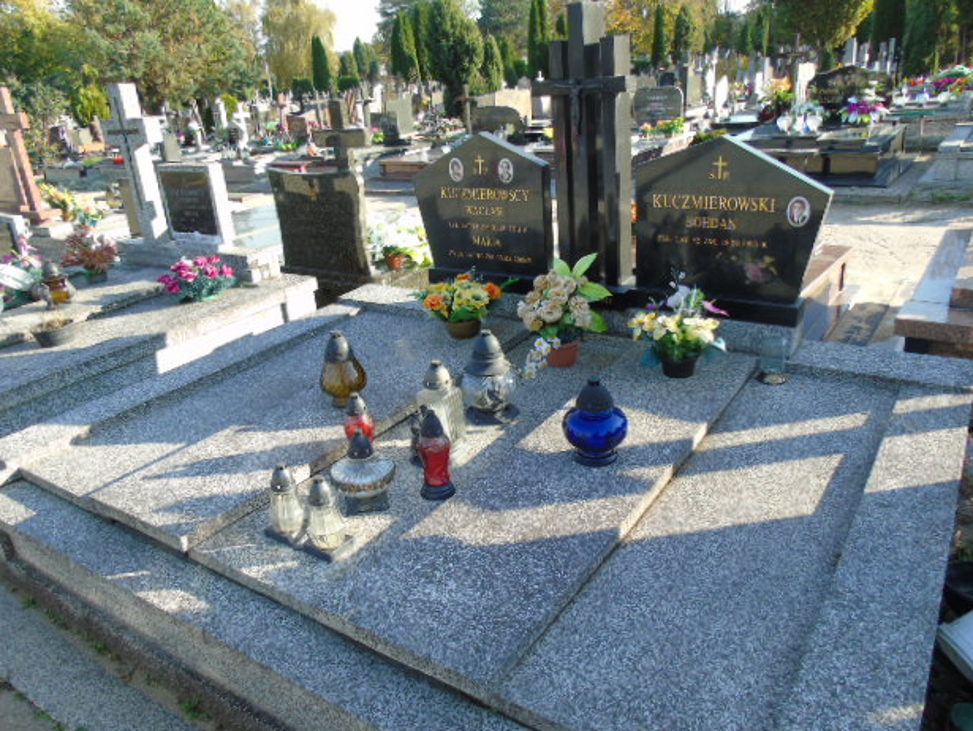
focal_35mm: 26
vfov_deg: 53.1
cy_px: 375
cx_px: 481
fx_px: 731
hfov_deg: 67.3
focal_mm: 4.4
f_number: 3.4
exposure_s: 1/200
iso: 80
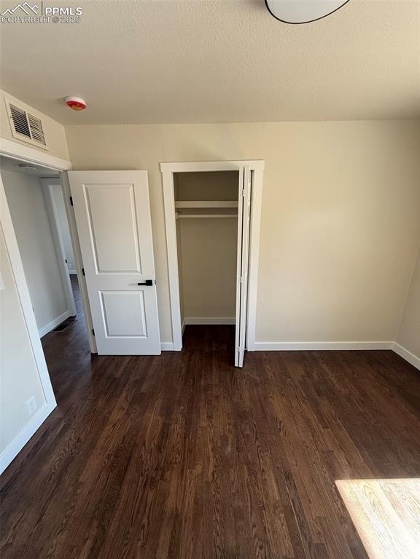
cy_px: 280
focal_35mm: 14
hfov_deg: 85.7
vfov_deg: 102.1
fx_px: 226
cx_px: 210
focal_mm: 2.22
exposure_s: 1/99
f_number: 2.2
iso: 125
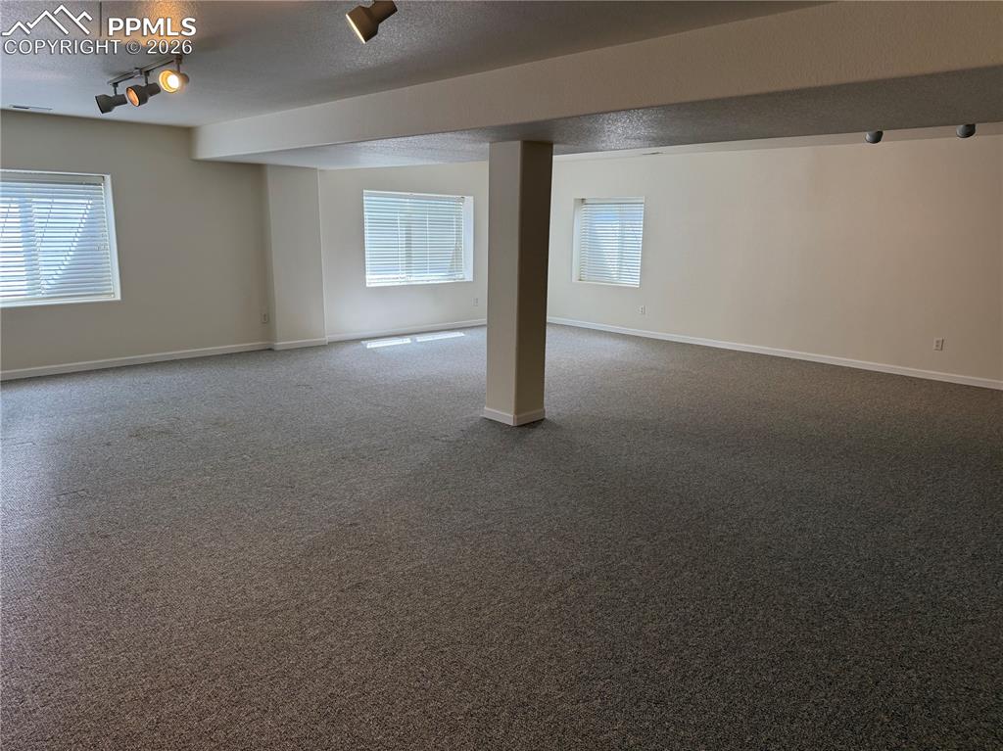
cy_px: 376
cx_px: 502
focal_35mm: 24
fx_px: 695
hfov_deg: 71.6
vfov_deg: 56.8
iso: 200
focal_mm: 6.76
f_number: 1.78
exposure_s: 1/237
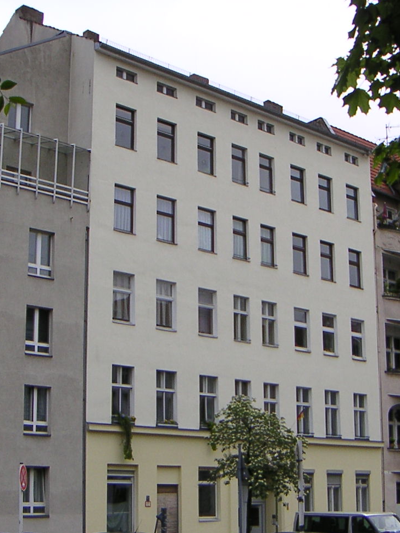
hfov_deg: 24.0
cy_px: 320
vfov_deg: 31.6
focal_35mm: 61
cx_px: 226
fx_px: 939
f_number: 2.8
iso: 64
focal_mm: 4.8
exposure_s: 1/750
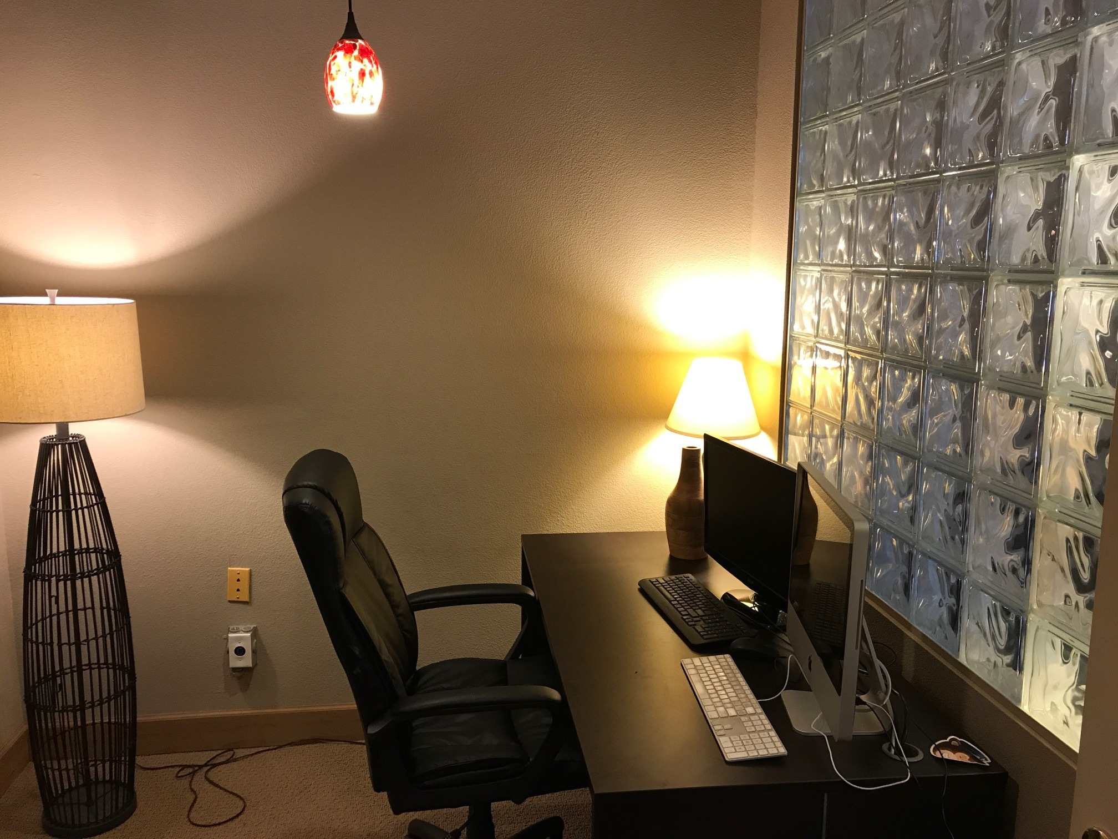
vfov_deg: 49.7
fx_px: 904
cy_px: 420
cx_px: 559
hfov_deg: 63.4
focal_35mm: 28
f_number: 1.8
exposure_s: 1/15
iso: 50
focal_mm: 3.99
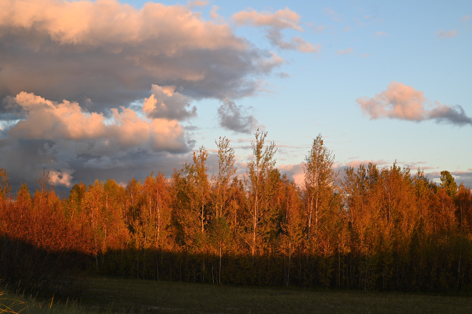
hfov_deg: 39.6
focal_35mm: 50
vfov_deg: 27.0
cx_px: 236
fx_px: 655
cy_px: 157
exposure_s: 1/100
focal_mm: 50
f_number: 1.4
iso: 125
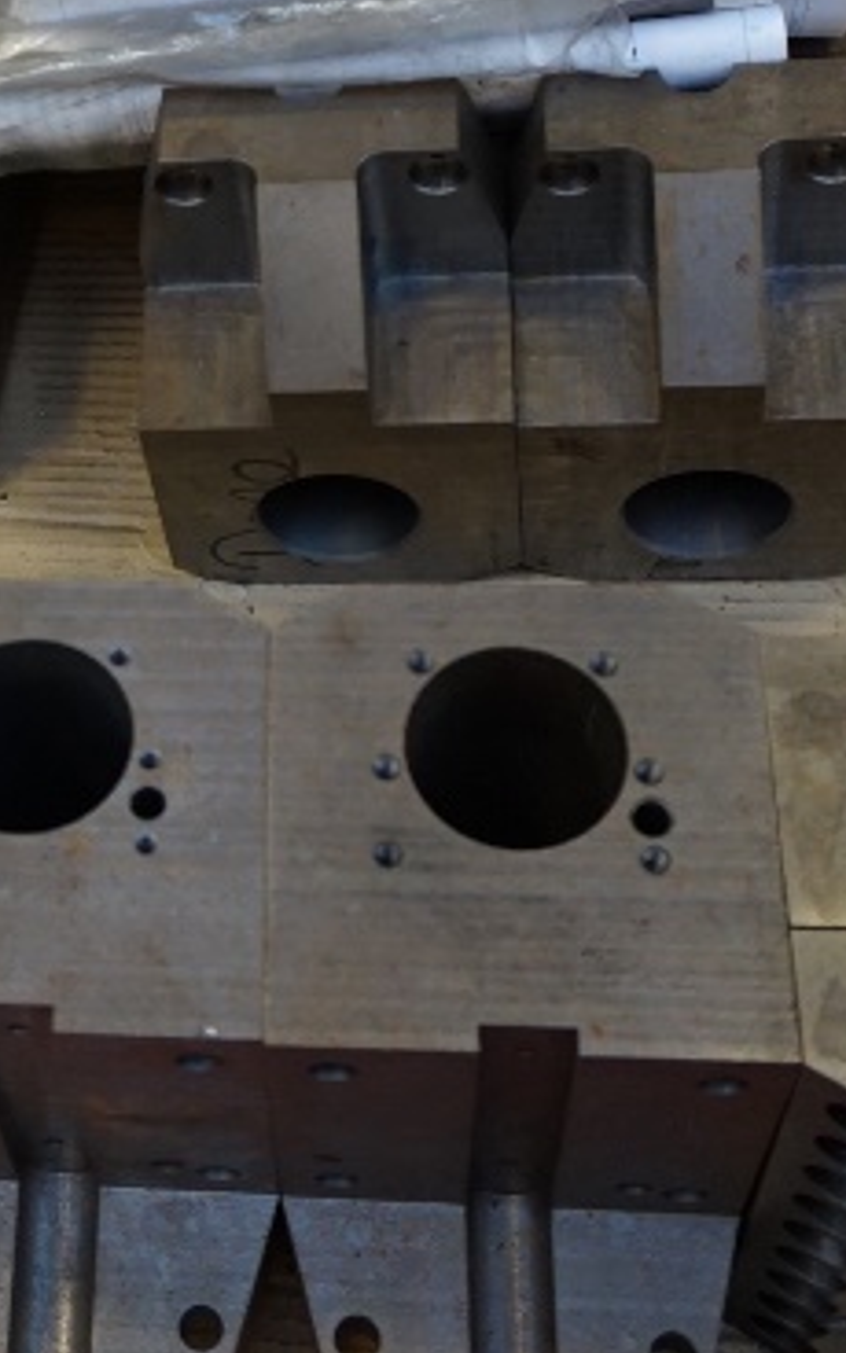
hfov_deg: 18.5
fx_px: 2509
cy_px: 219
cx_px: -70
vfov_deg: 29.3
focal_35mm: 68
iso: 800
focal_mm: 16
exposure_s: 1/160
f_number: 4
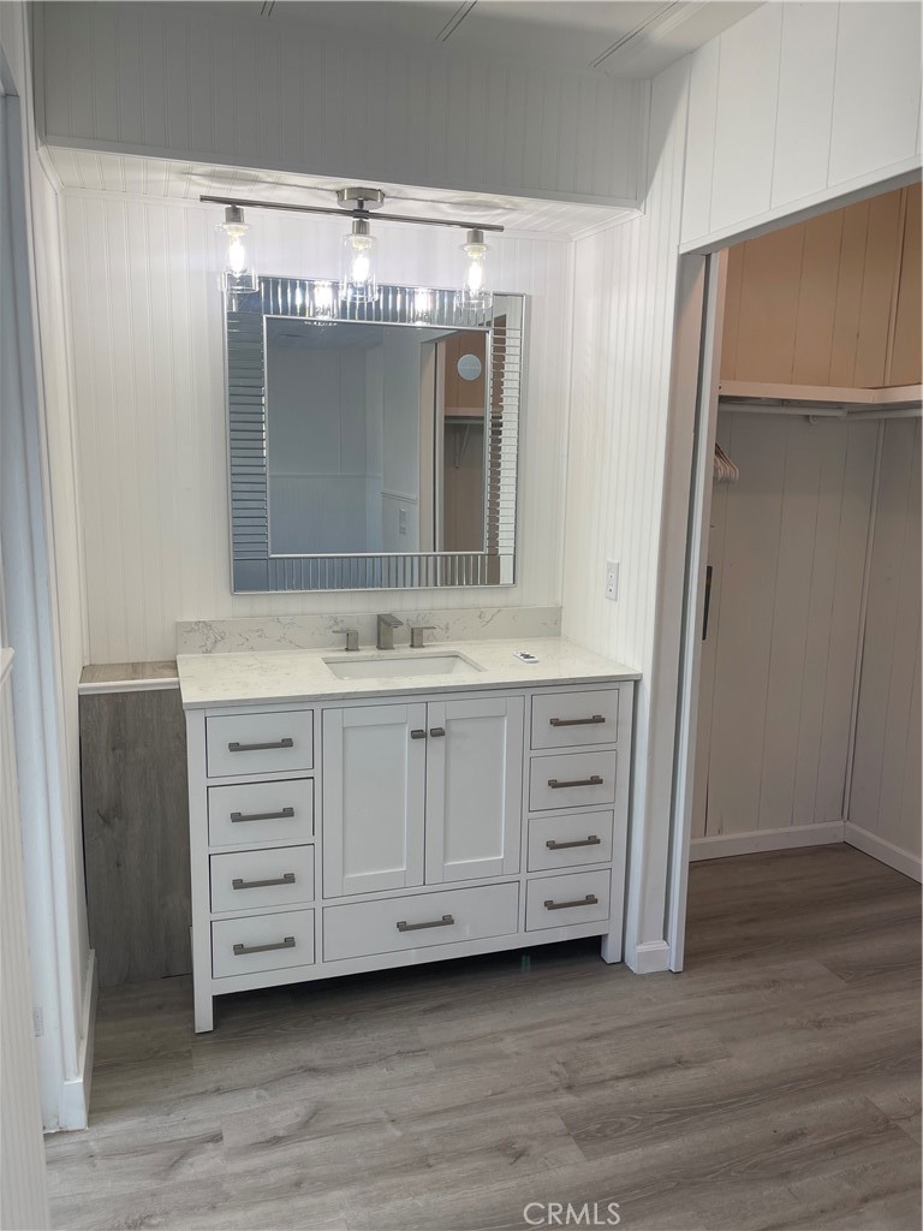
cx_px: 462
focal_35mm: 25
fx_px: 889
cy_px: 616
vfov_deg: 69.4
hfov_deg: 54.9
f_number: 1.6
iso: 40
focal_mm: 5.1
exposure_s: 1/120
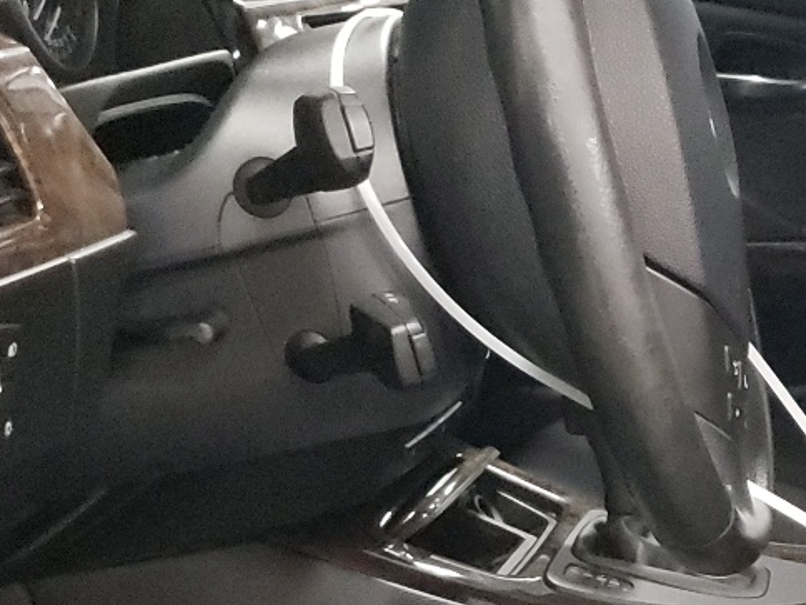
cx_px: 824
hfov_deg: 21.9
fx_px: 2002
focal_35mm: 86
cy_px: 678
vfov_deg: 16.6
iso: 858
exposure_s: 1/24
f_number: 1.5
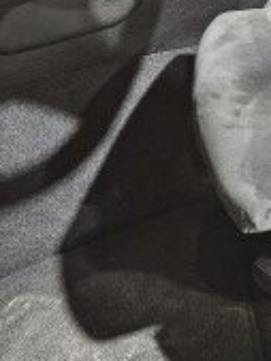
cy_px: -81
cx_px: 440
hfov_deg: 15.3
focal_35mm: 87
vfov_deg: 20.9
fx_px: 907
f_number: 1.7
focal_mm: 6.3
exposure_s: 1/47
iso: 800
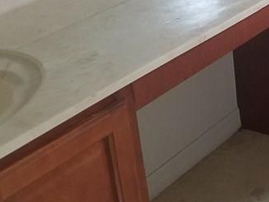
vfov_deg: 16.9
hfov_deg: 21.1
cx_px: 381
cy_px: -80
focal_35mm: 81
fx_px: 630
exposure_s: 1/60
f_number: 1.7
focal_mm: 4.2
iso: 160
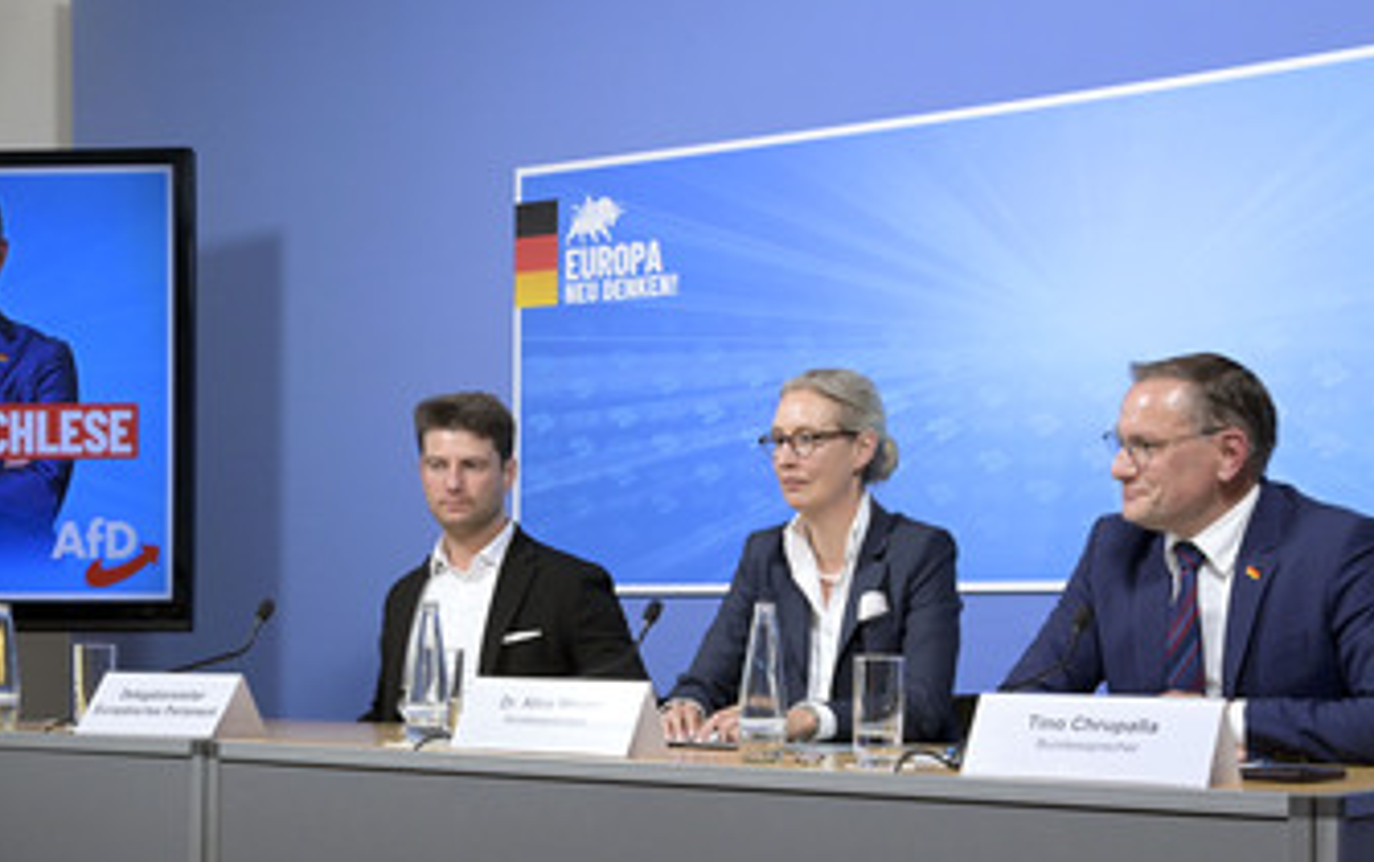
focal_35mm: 63
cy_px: 603
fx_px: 2361
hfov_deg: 32.4
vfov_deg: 20.6
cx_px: 757
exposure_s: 1/400
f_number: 7.1
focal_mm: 46
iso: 6400
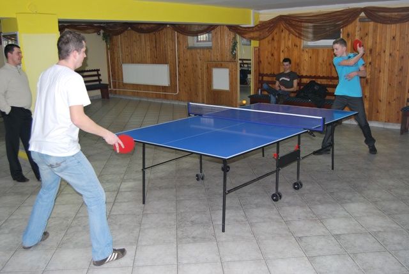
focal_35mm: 34
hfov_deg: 55.1
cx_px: 204
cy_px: 137
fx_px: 392
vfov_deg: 38.4
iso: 250
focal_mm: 23
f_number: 3.8
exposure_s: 1/60
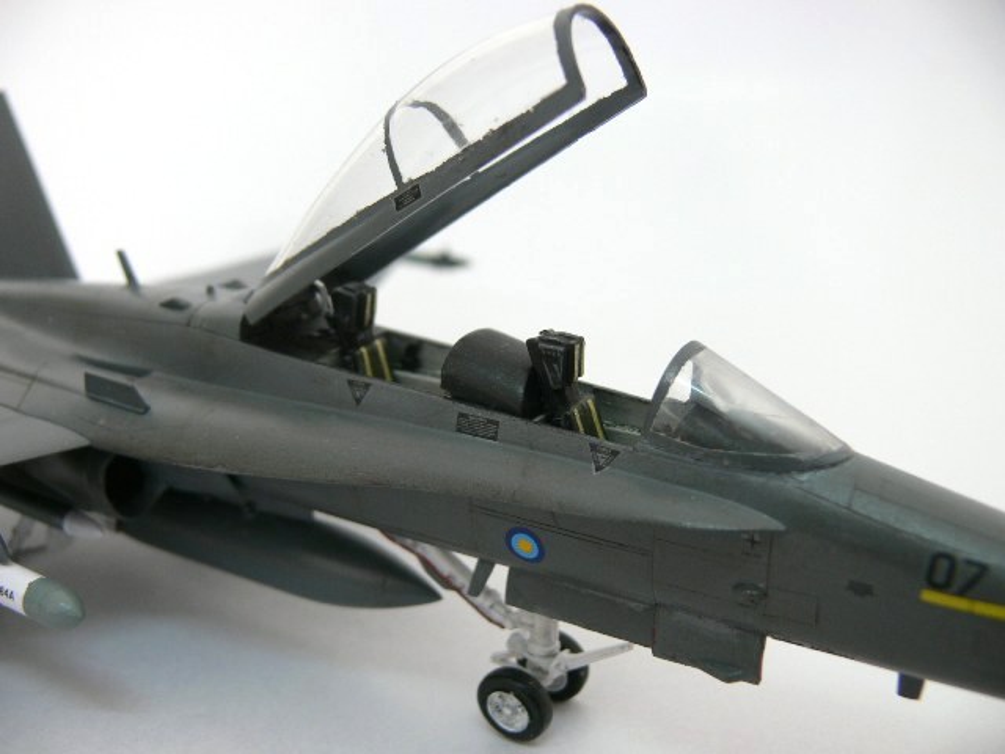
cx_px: 502
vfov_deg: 40.7
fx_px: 1016
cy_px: 377
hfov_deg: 52.6
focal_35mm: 35
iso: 100
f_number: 2.8
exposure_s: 1/15
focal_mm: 7.4
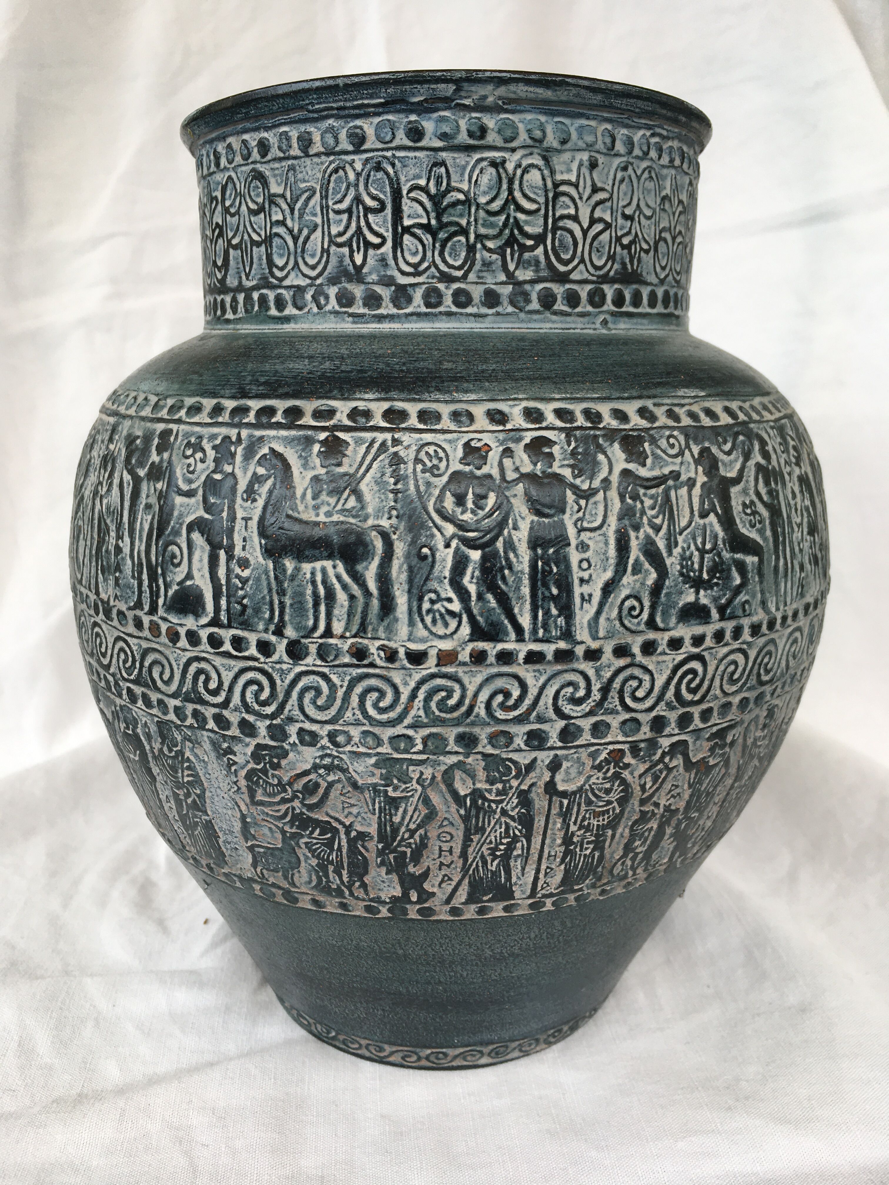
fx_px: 993
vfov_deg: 61.7
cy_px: 592
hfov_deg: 48.2
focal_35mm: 29
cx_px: 444
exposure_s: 1/313
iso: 25
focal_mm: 4.15
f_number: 2.2
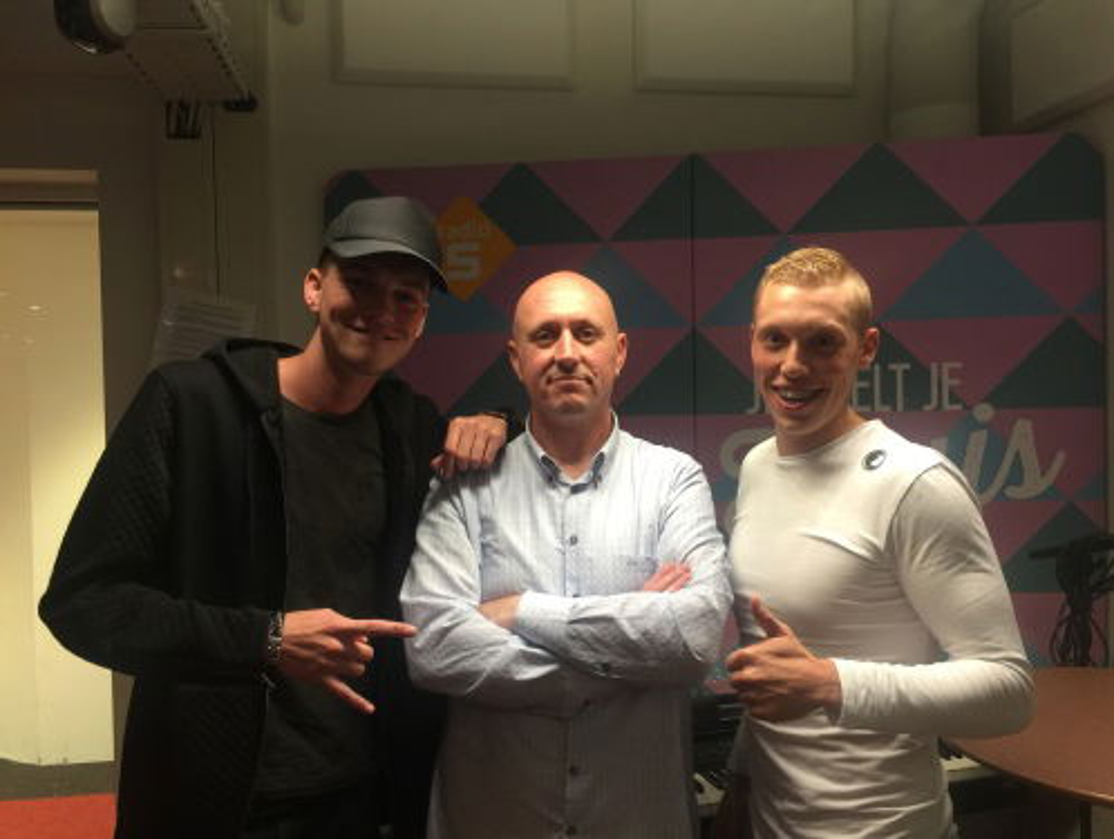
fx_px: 935
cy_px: 420
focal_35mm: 29
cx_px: 557
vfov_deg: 48.3
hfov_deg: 61.6
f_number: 2.2
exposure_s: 1/17
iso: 100
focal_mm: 4.15
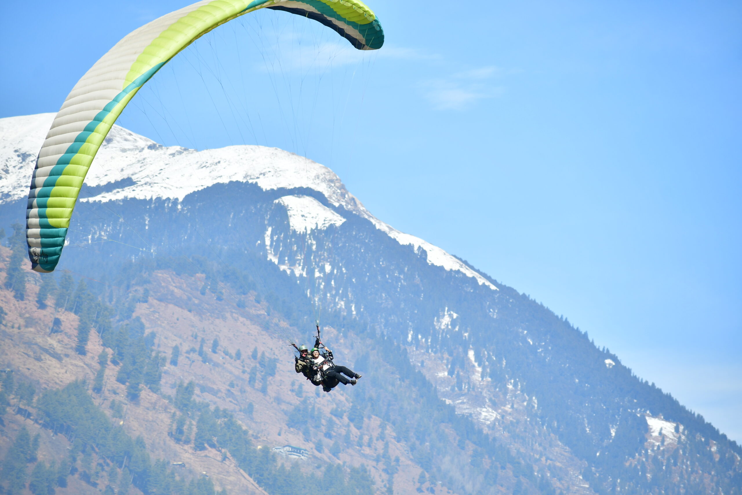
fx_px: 5091
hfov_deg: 8.3
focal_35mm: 247
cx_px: 371
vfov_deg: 5.6
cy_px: 248
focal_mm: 165
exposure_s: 1/640
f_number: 5.6
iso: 125
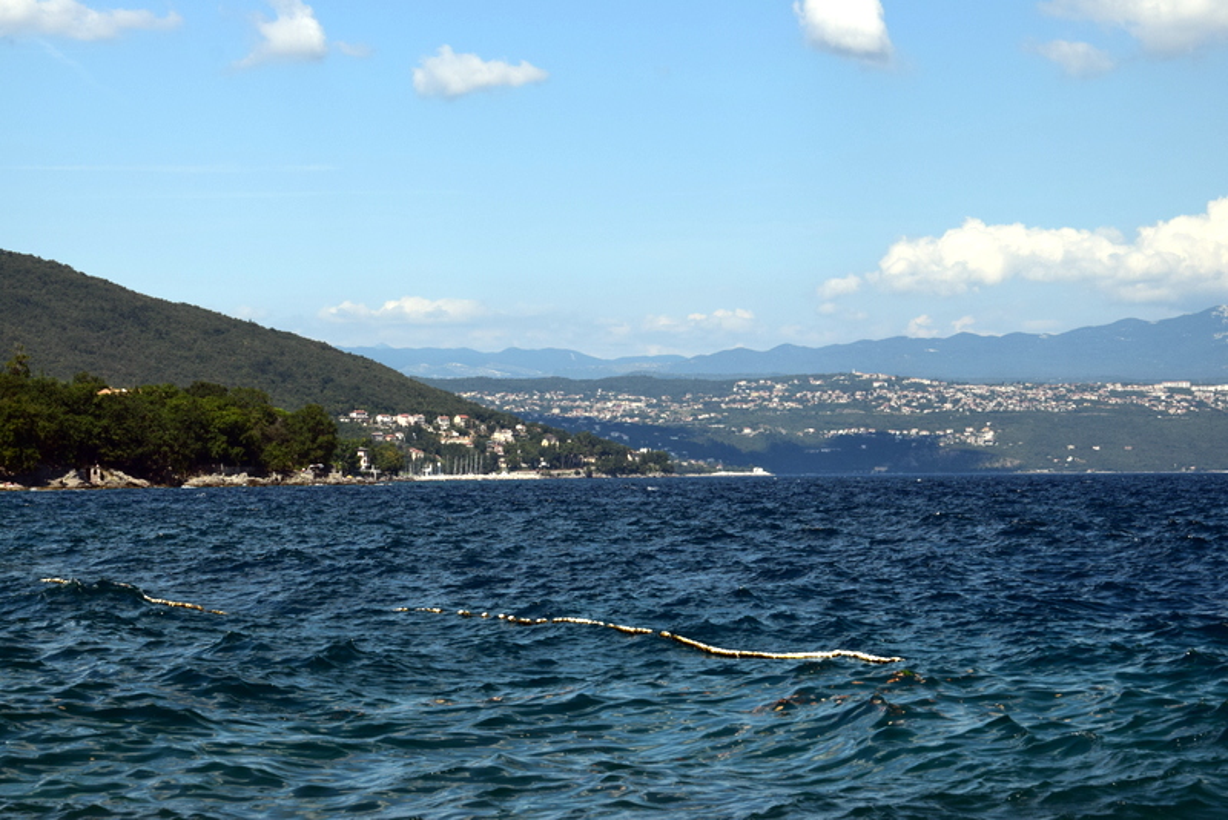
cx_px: 614
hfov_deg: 26.0
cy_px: 410
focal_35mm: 78
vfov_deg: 17.5
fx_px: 2661
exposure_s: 1/400
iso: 400
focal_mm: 52
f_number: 11
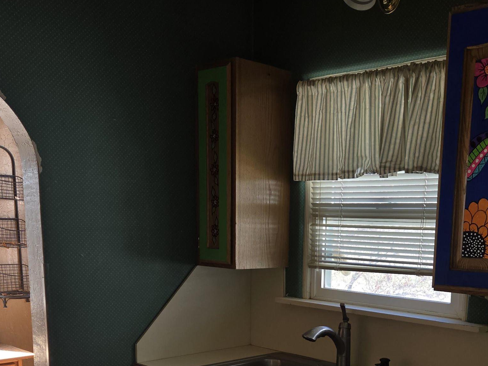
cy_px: 352
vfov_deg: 29.7
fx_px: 648
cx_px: 307
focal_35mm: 46
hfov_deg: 40.9
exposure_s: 1/120
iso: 40
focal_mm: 5.4
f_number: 1.8
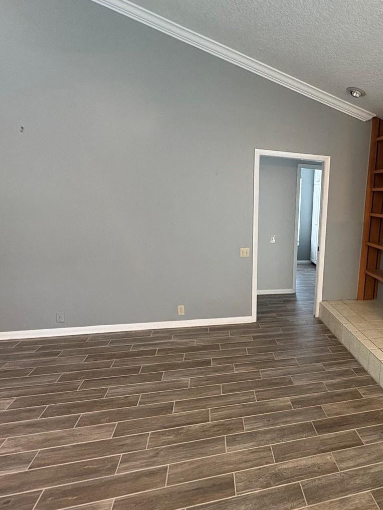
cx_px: 312
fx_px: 324
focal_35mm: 22
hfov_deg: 56.2
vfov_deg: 76.4
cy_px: 263
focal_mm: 2.22
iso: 400
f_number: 2.2
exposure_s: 1/60
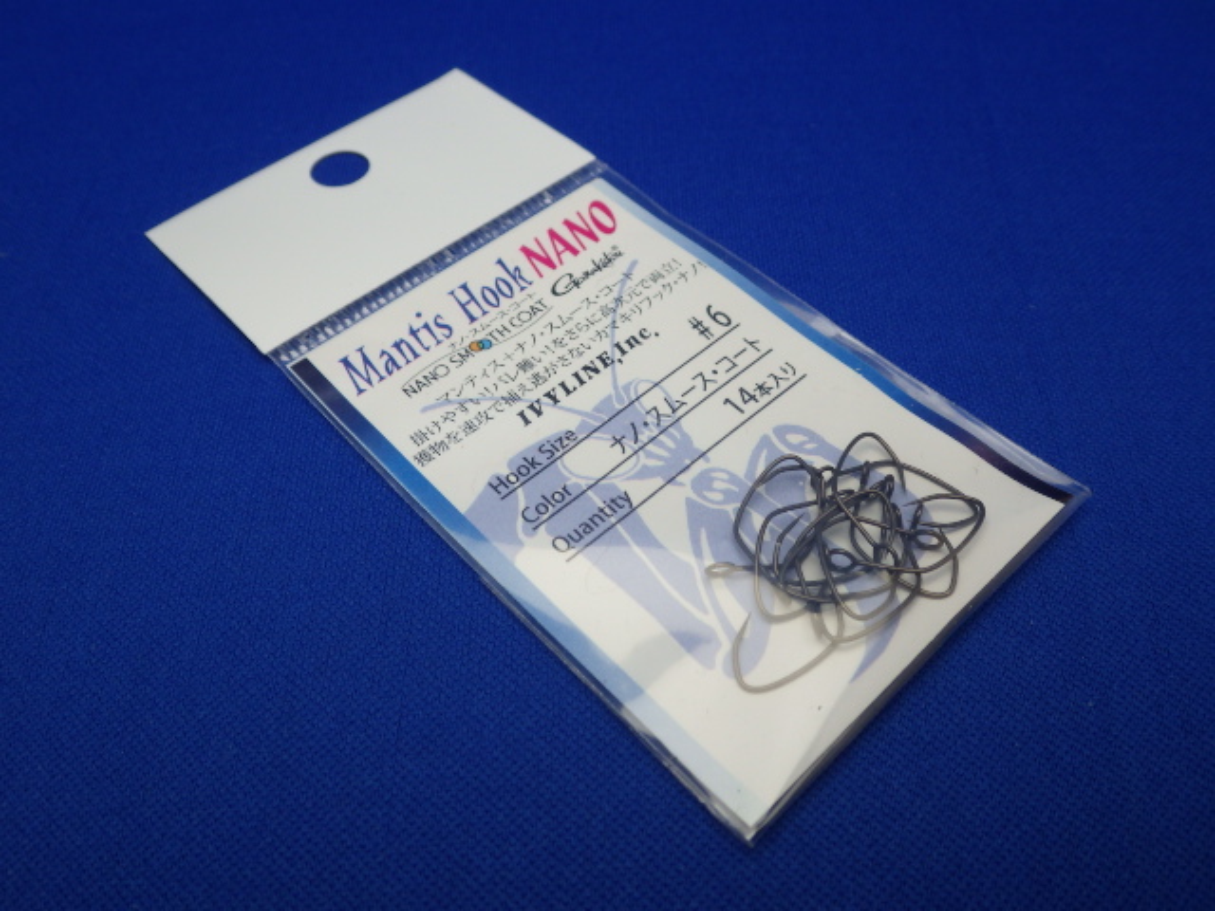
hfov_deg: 58.4
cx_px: 608
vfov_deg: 45.4
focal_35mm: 31
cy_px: 456
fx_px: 1088
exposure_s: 1/45
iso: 160
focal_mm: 5.5
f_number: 3.1
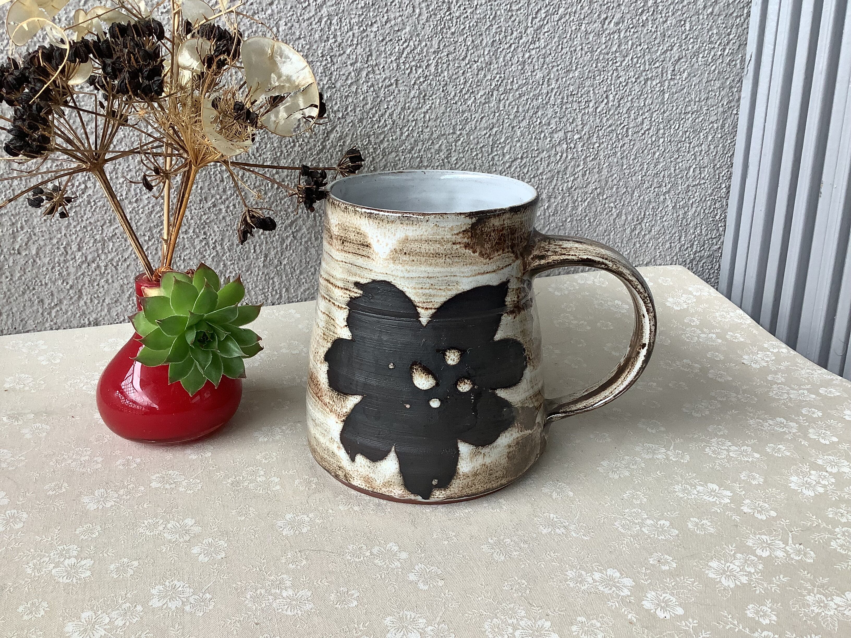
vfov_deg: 45.4
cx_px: 426
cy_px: 319
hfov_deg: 58.4
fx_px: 762
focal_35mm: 31
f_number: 2.4
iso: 64
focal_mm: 3.3
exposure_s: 1/120
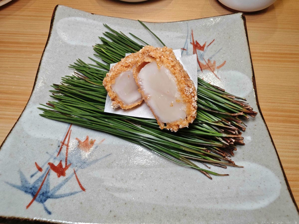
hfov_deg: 73.9
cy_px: 112
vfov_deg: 58.9
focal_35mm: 23
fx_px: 199
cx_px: 150
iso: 50
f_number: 1.8
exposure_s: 1/120
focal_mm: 2.03
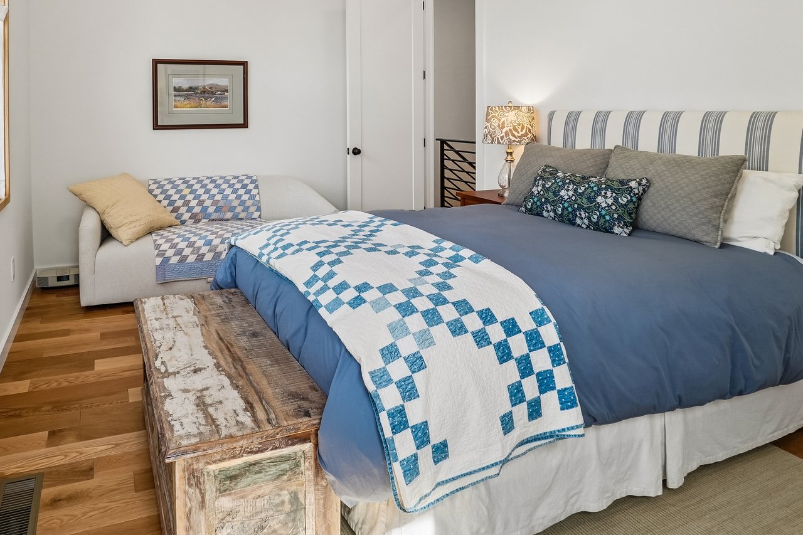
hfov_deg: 73.1
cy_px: 115
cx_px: 331
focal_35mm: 24
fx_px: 535
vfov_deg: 50.3
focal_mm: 10
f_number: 8
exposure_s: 1/30
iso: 200
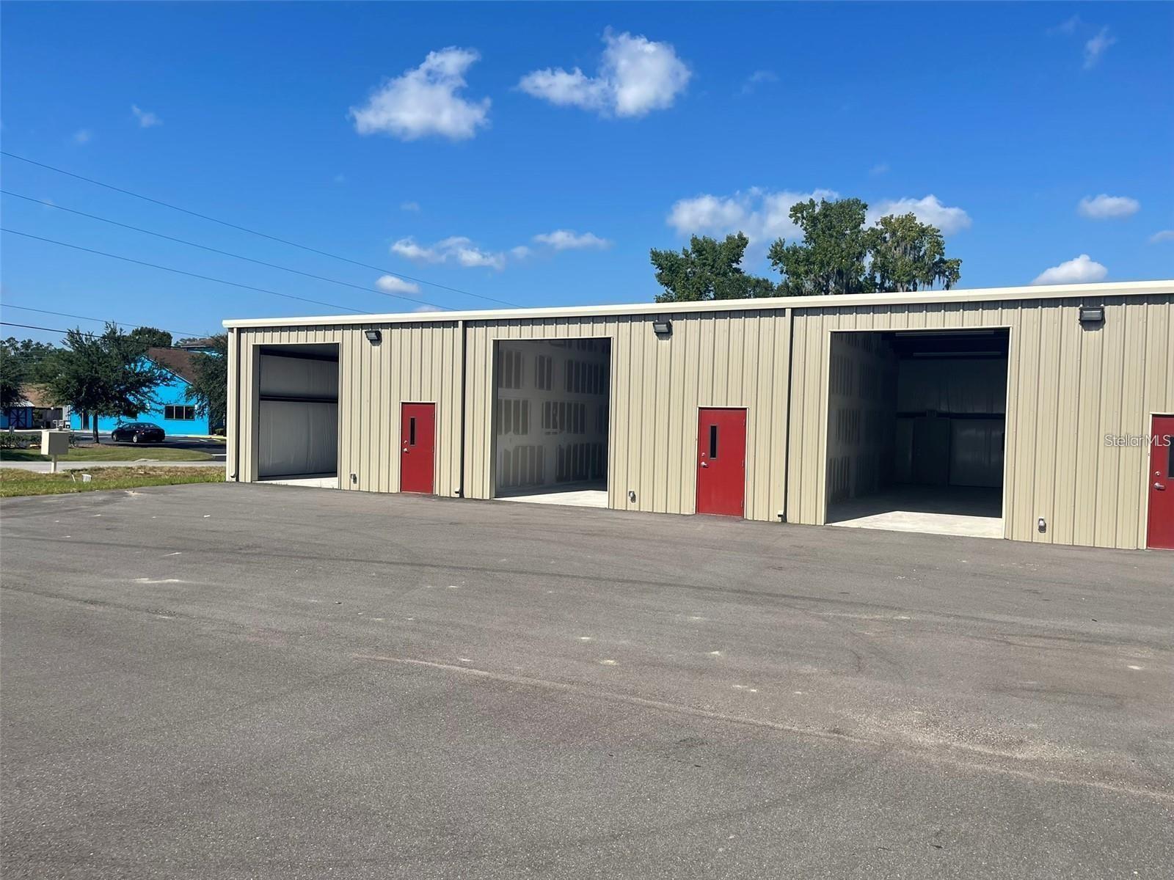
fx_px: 848
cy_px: 440
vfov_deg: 54.9
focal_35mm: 25
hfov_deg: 69.4
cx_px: 587
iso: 32
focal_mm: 5.1
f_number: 1.6
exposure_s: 1/4525
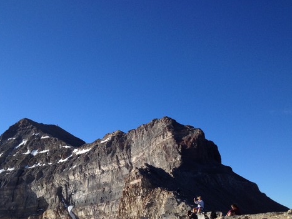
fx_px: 405
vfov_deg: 30.0
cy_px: 148
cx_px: 122
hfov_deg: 39.6
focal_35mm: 48
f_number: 2.4
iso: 64
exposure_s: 1/1314
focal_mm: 4.28
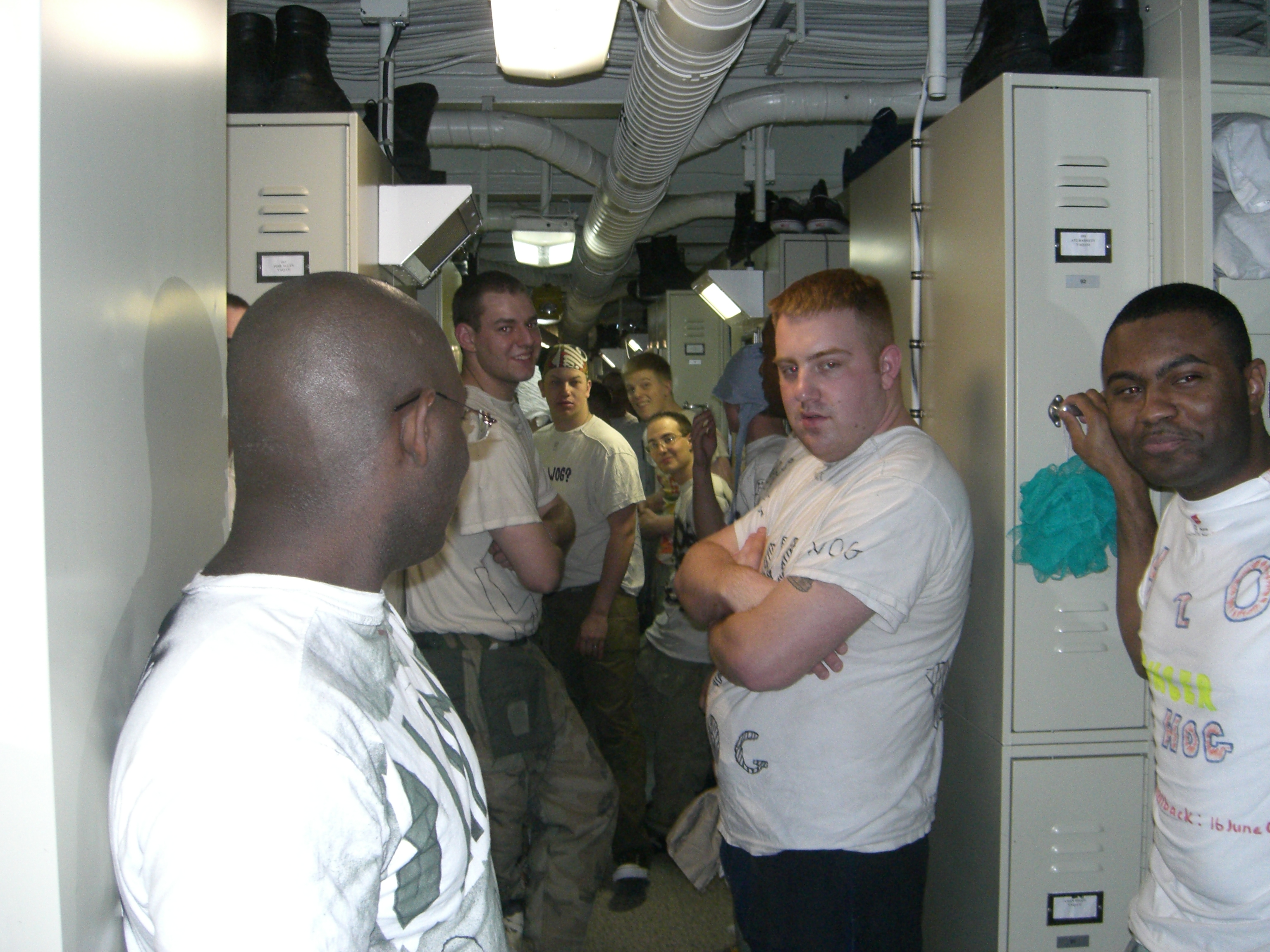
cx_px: 635
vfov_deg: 37.7
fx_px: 1394
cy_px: 476
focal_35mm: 38
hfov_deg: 49.0
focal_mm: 7.9
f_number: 2.8
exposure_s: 1/60
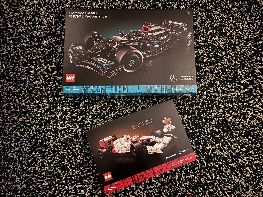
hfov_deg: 67.3
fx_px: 198
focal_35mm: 26
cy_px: 98
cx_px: 132
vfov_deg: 53.1
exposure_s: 1/5
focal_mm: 5.96
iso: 1000
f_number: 1.6
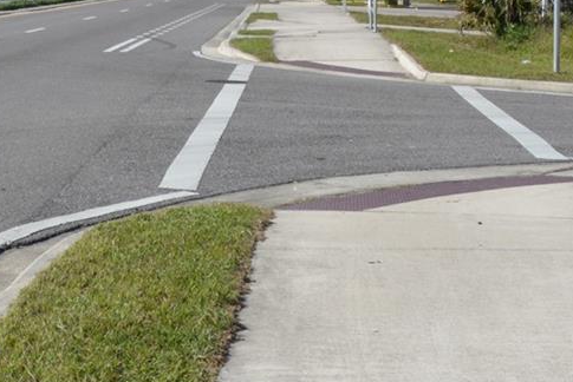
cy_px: 77
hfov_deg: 21.2
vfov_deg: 15.3
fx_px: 1417
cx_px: -128
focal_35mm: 89
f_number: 8
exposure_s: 1/250
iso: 100
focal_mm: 18
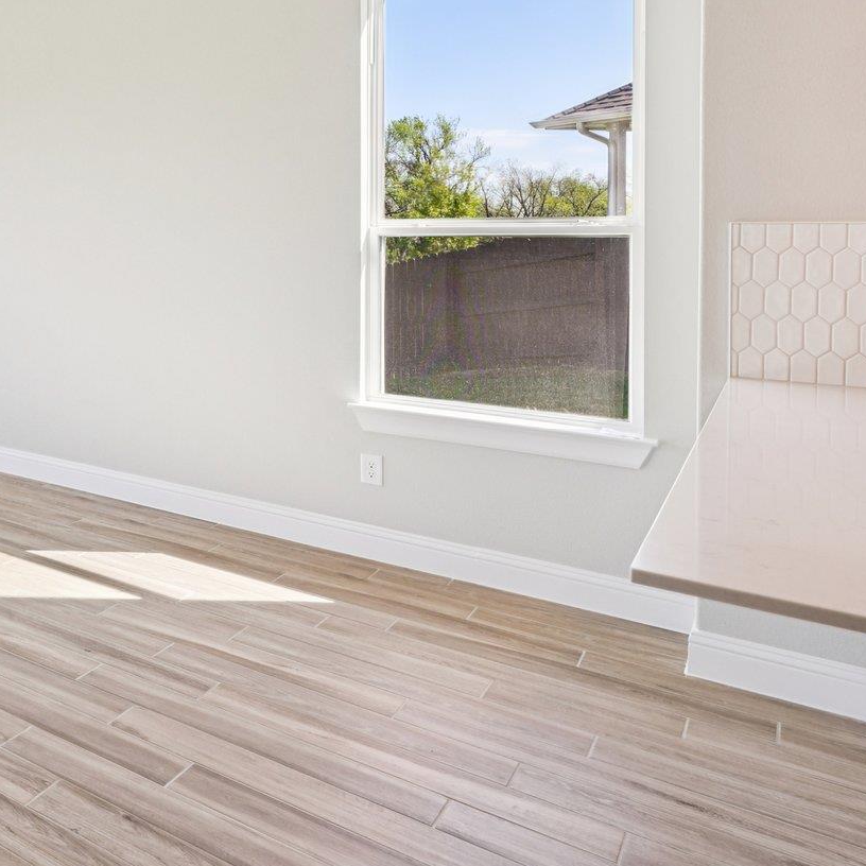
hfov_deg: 38.1
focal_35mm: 32
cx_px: -174
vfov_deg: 49.3
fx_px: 906
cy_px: 231
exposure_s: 1/60
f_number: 6.7
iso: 100
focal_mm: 15
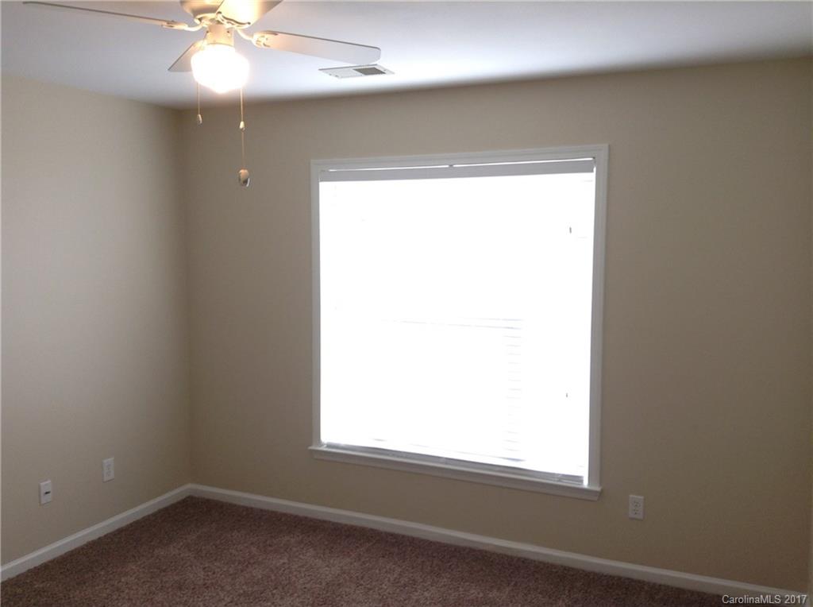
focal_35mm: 33
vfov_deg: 42.8
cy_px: 304
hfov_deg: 55.4
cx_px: 406
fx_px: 774
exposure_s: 1/24
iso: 32
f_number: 2.4
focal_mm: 3.3
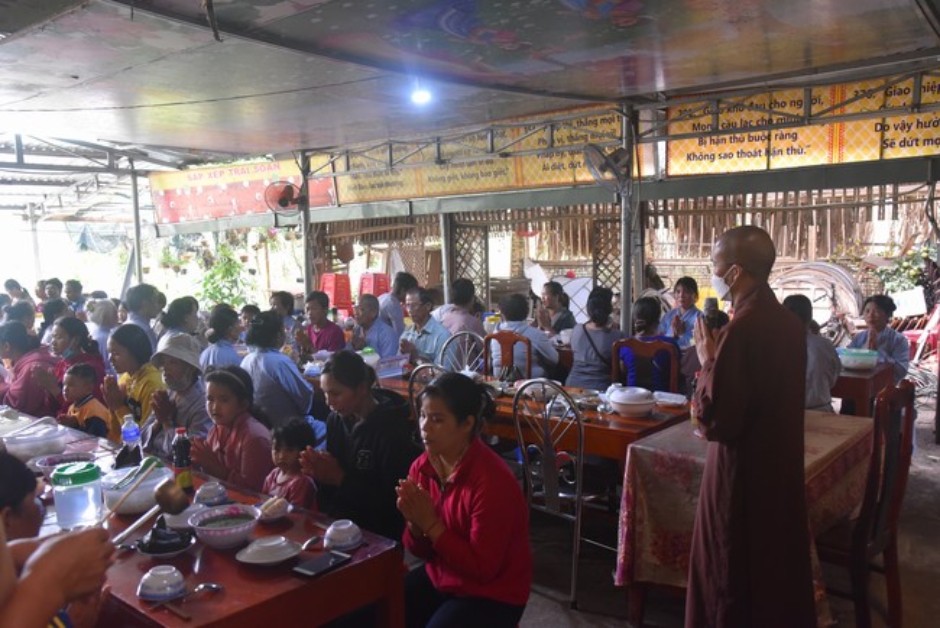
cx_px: 470
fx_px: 810
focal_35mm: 31
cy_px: 314
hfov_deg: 60.3
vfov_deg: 42.4
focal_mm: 31
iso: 3200
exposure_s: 1/100
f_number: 5
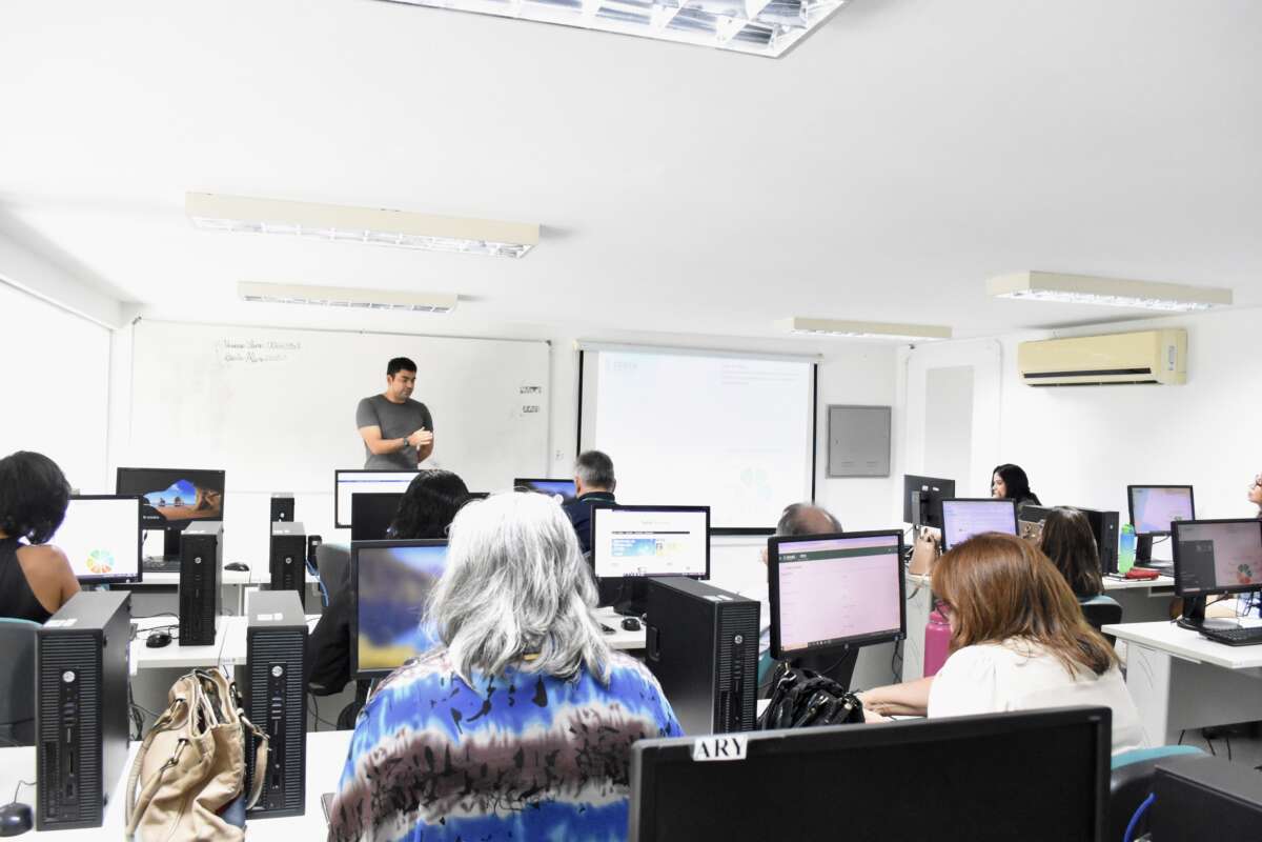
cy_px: 421
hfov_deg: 67.4
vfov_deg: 47.9
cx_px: 631
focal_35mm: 27
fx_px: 946
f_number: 6.3
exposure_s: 1/100
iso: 6400
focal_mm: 18
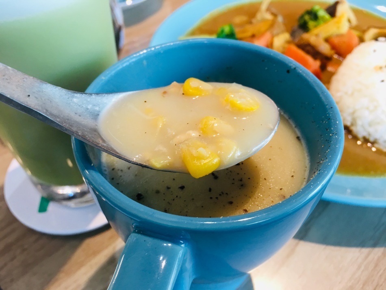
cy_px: 145
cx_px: 193
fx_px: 323
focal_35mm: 29
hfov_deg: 61.6
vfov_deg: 48.2
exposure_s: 1/15
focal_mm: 4.15
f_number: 2.2
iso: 25
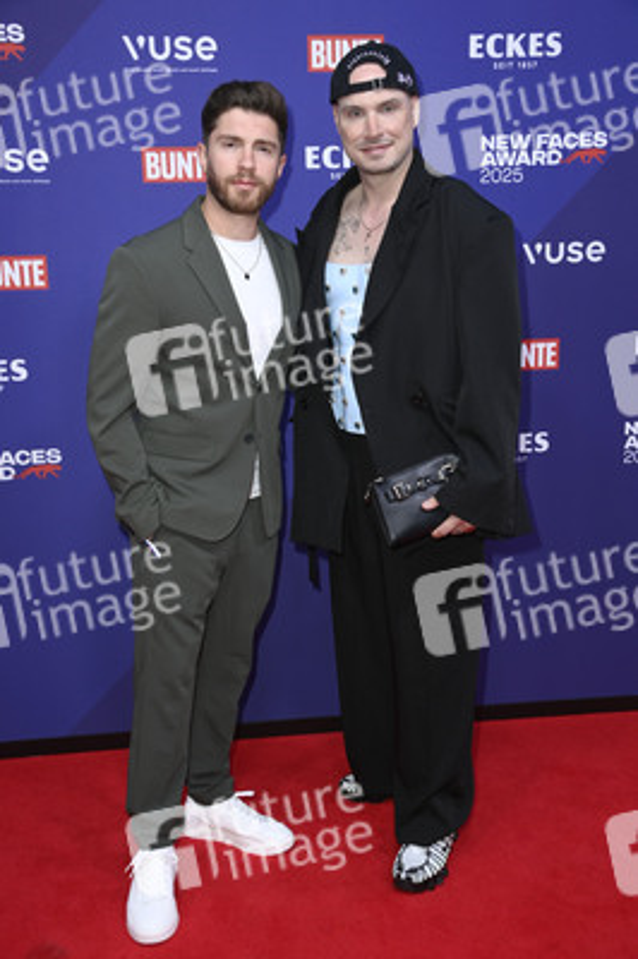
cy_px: 480
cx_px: 319
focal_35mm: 42
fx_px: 1118
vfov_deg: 46.4
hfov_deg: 31.8
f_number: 5.6
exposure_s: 1/250
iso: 800
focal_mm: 42
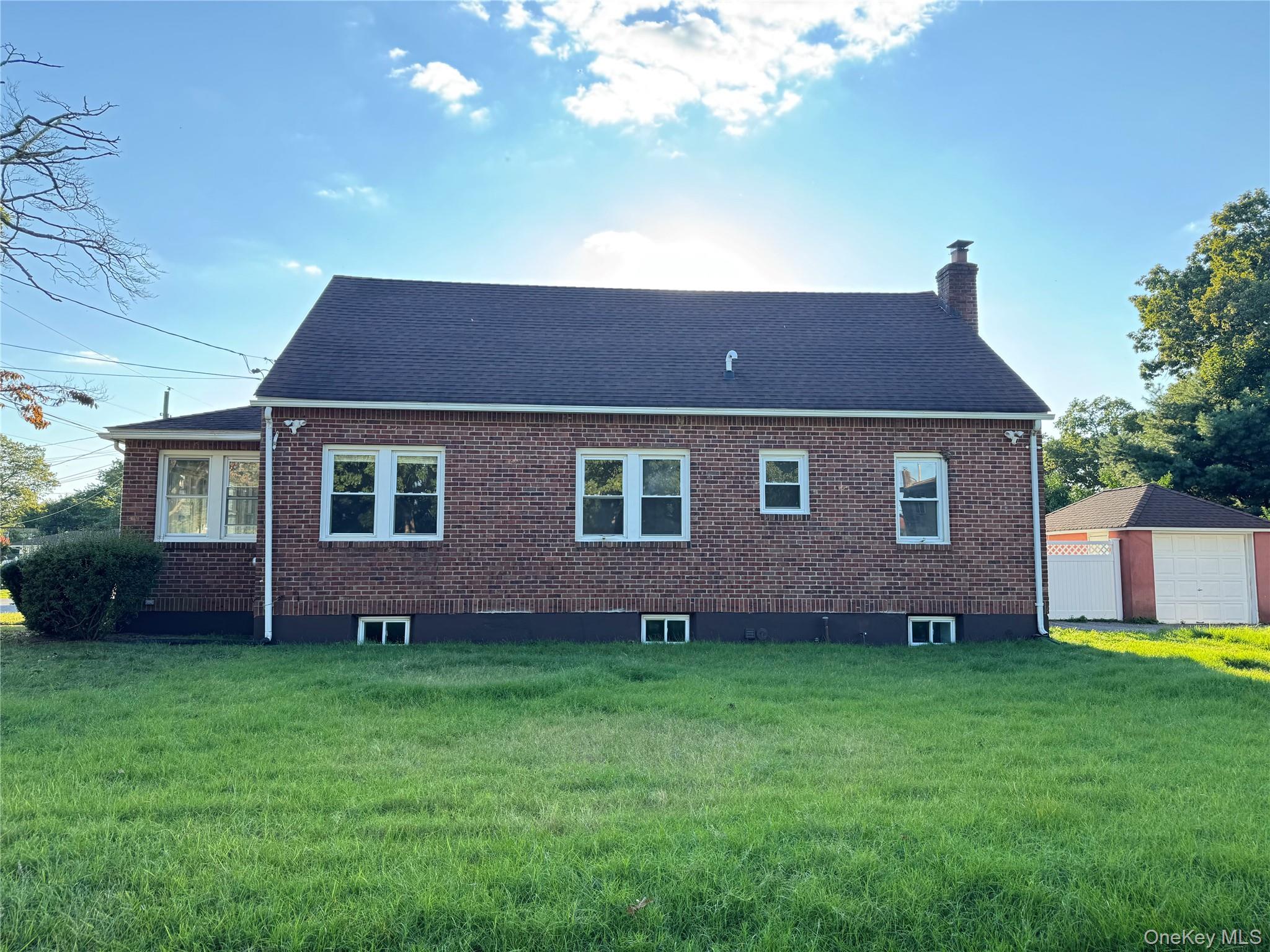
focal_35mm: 24
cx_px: 635
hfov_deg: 71.6
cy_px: 476
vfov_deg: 56.8
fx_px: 881
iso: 80
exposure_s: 1/464
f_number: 1.78
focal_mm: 6.76
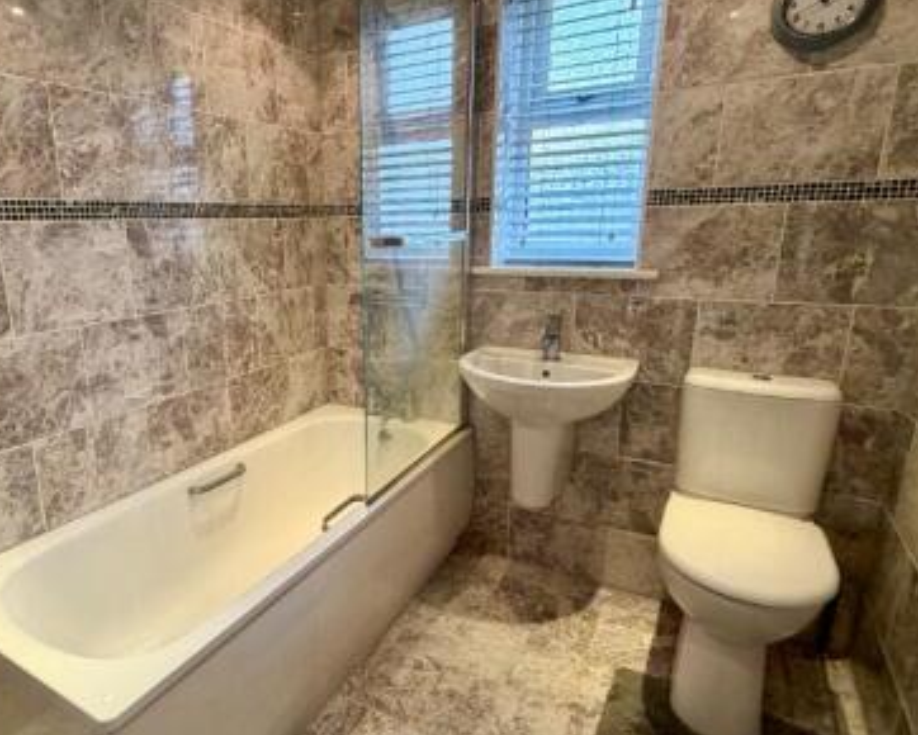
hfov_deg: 73.5
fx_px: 598
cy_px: 376
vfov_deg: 63.2
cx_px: 336
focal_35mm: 22
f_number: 2.2
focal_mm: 2.22
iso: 160
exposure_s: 1/50
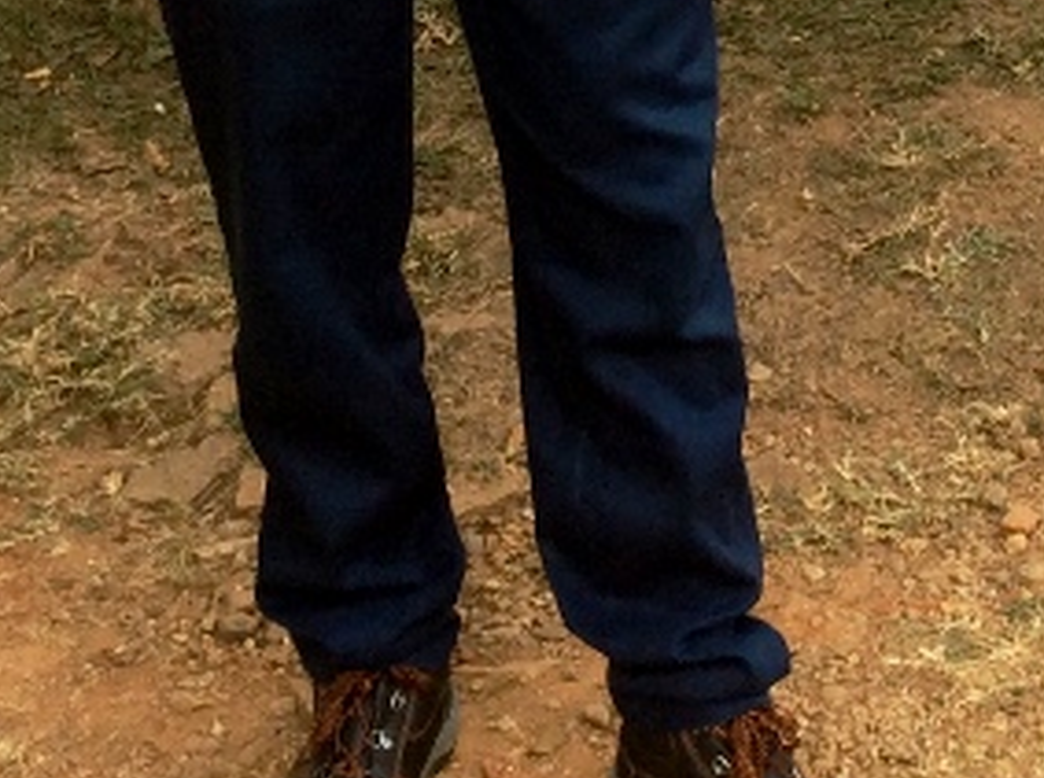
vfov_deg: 13.0
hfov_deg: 18.5
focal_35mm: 106
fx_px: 3190
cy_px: -479
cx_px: 692
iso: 32
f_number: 2.4
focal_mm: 3.3
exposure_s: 1/194
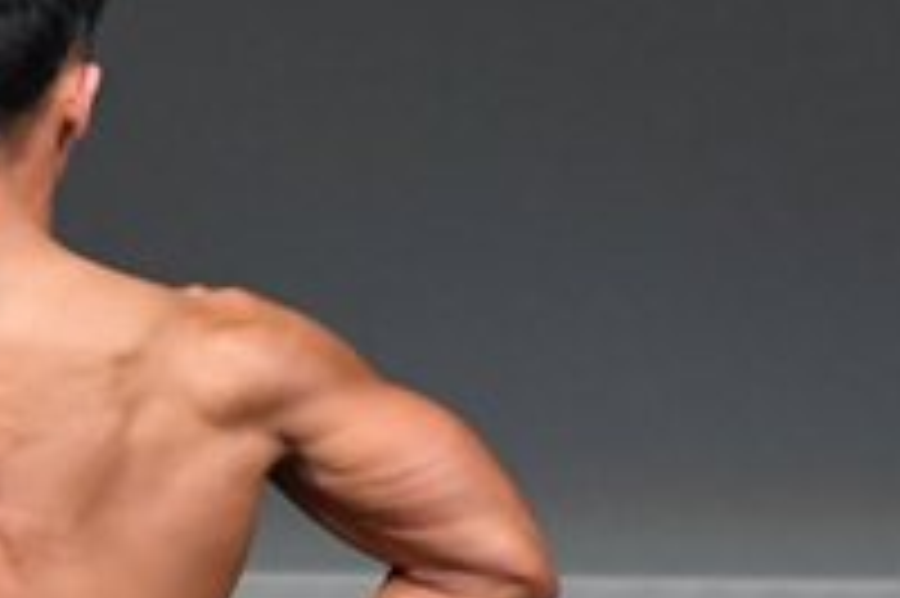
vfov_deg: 0.8
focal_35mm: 1740
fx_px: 43463
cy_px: 796
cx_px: 83
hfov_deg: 1.2
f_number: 5.6
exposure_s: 1/400
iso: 4000
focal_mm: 300
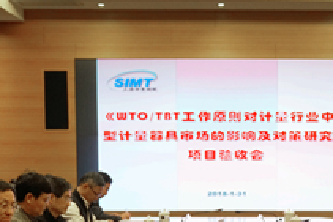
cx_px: 249
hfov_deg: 22.9
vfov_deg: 15.0
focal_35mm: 88
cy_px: 266
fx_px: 815
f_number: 4
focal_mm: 31
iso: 1000
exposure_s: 1/160
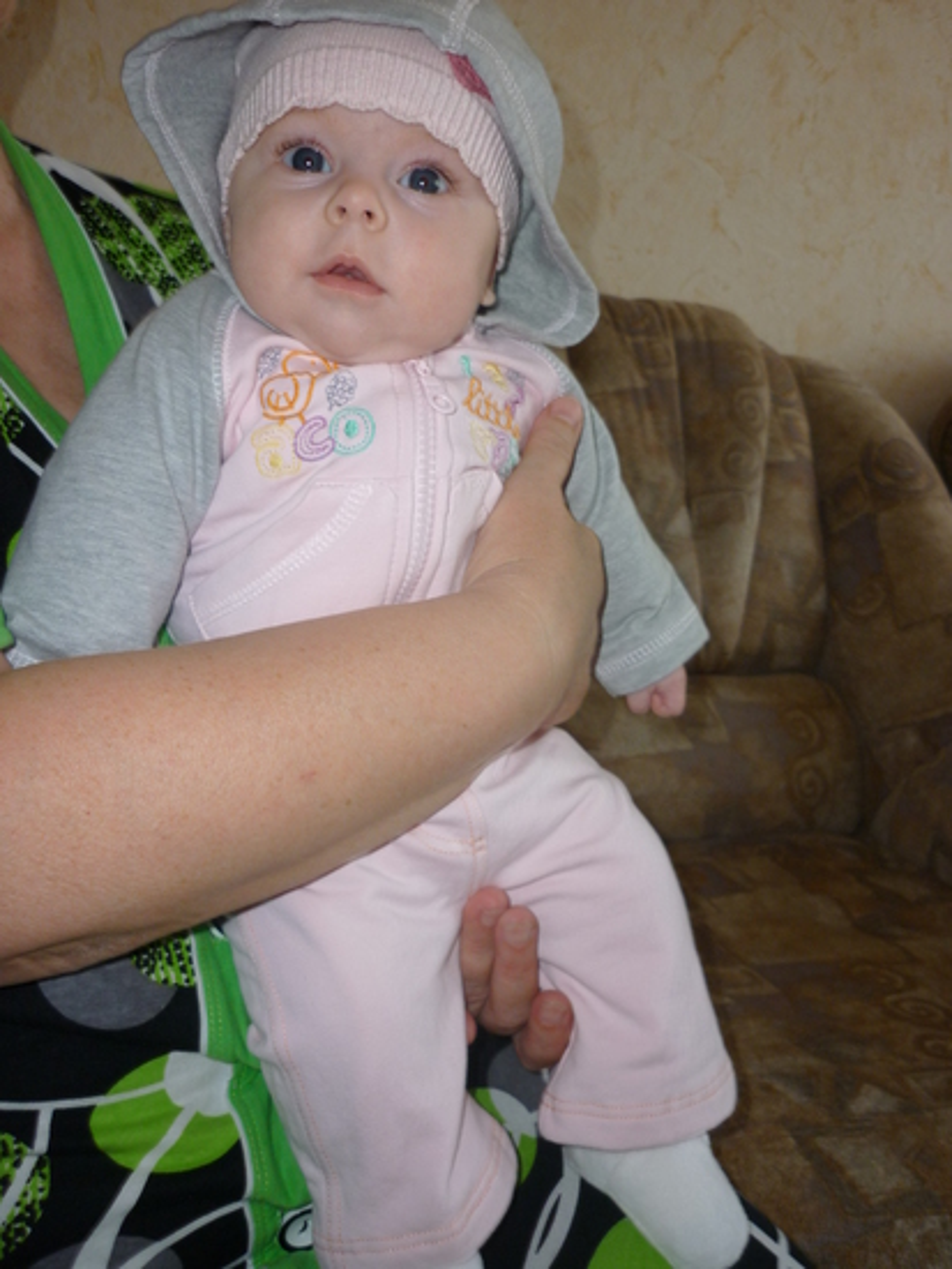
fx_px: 1209
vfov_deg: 55.3
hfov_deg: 43.0
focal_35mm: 33
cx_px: 476
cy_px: 634
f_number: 2.8
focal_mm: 5.5
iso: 100
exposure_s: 1/30
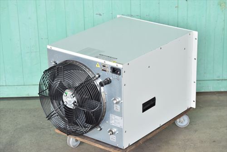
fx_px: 587
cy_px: 76
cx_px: 114
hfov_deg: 21.9
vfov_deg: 14.7
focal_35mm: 93
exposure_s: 1/320
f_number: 6.3
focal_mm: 62
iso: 1250
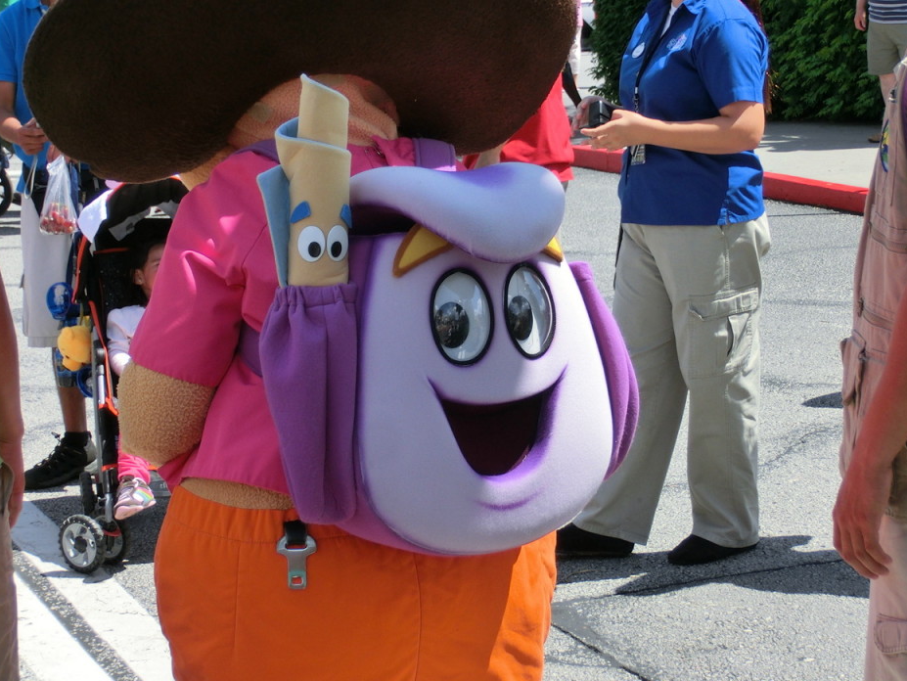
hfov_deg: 18.5
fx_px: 2778
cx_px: 459
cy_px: 321
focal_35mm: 106
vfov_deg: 14.0
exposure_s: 1/500
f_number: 5.3
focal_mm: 17.06
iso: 100
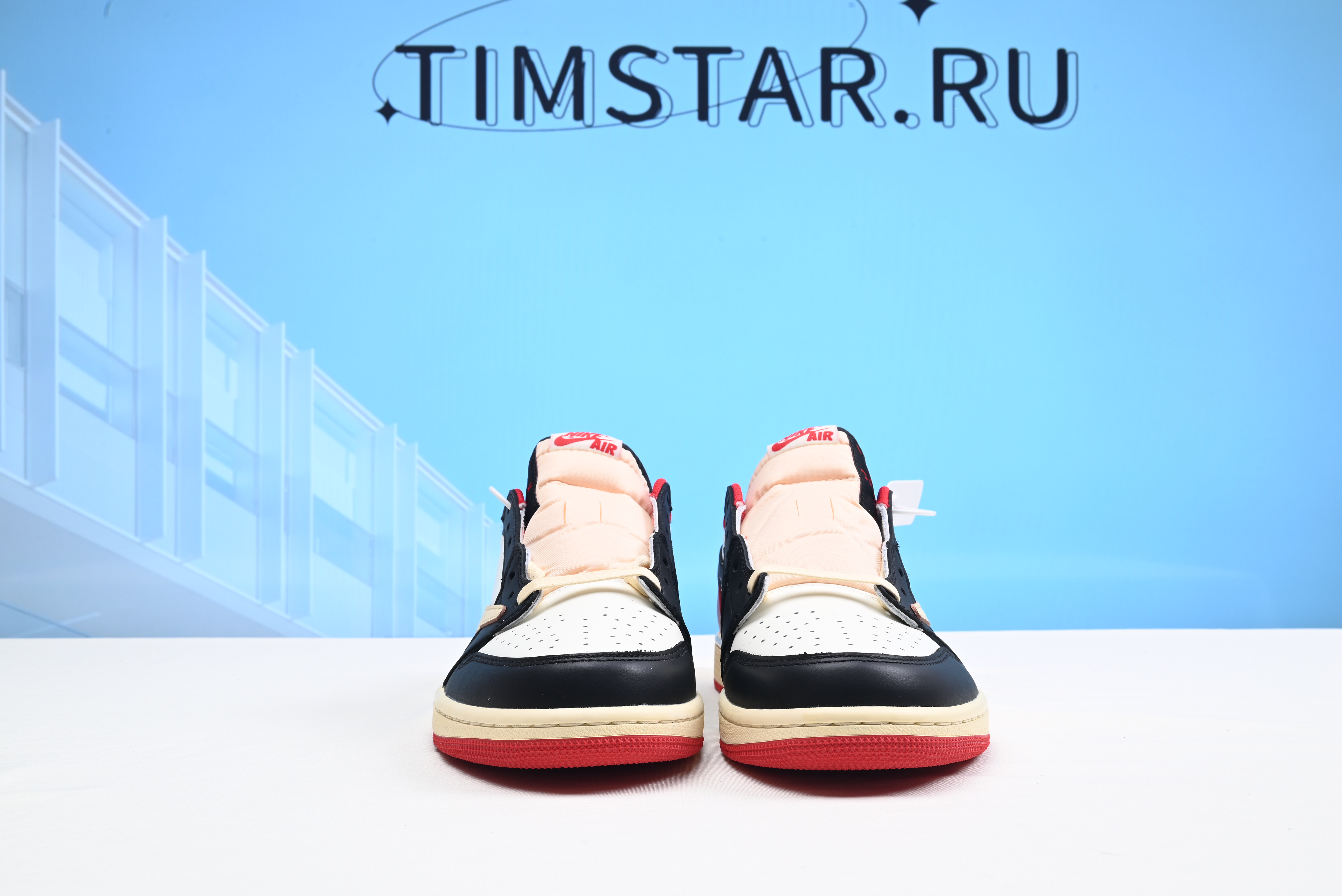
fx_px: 1454
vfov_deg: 34.2
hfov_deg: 49.5
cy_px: 448
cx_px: 671
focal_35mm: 39
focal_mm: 39
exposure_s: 1/2
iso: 100
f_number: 16
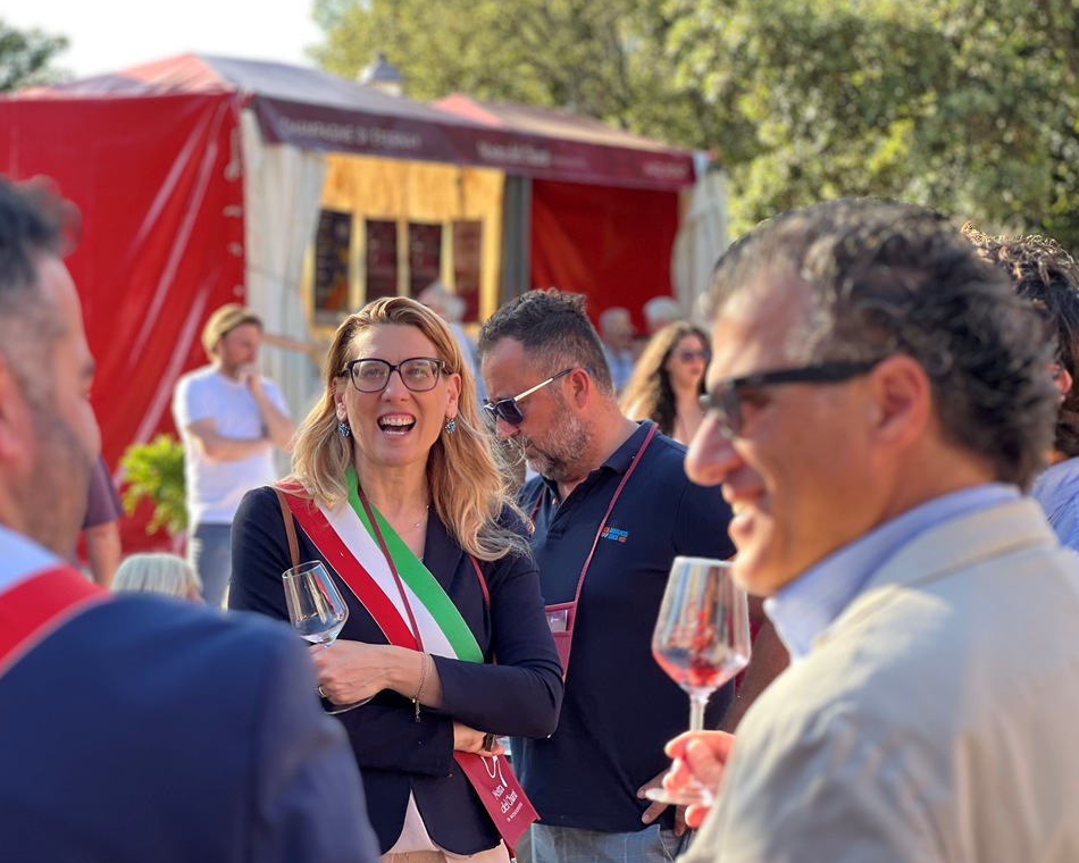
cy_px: 432
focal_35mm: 81
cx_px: 500
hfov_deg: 23.6
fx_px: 2587
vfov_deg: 18.9
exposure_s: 1/121
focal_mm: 9
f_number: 2.8
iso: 50
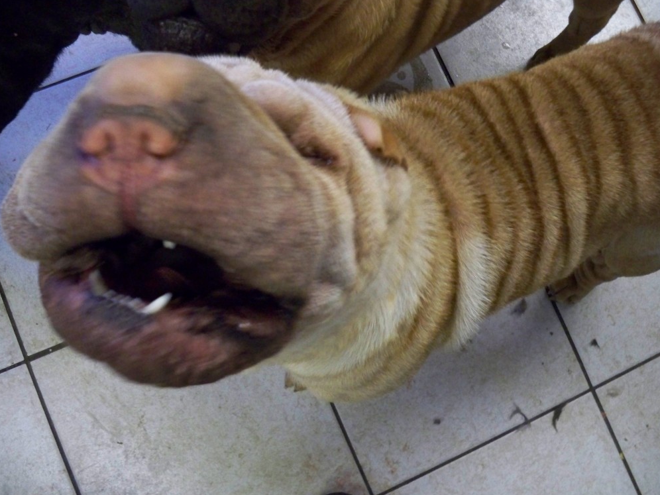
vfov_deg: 39.7
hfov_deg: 51.4
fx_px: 686
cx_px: 325
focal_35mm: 36
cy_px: 248
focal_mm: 6.3
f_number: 3.1
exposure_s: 1/125
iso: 640
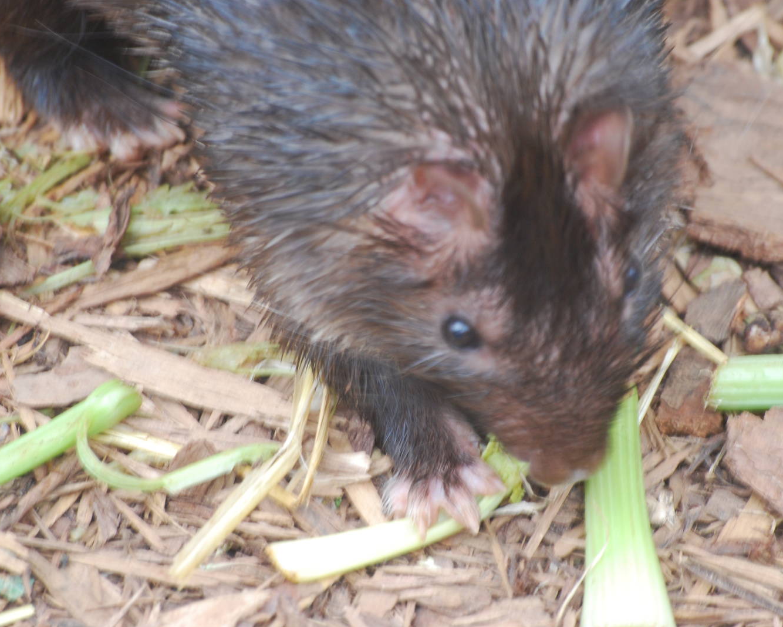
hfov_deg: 3.8
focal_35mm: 507
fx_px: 11753
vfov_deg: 3.1
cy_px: 314
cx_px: 423
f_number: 5.6
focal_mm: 300
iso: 400
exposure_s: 1/25
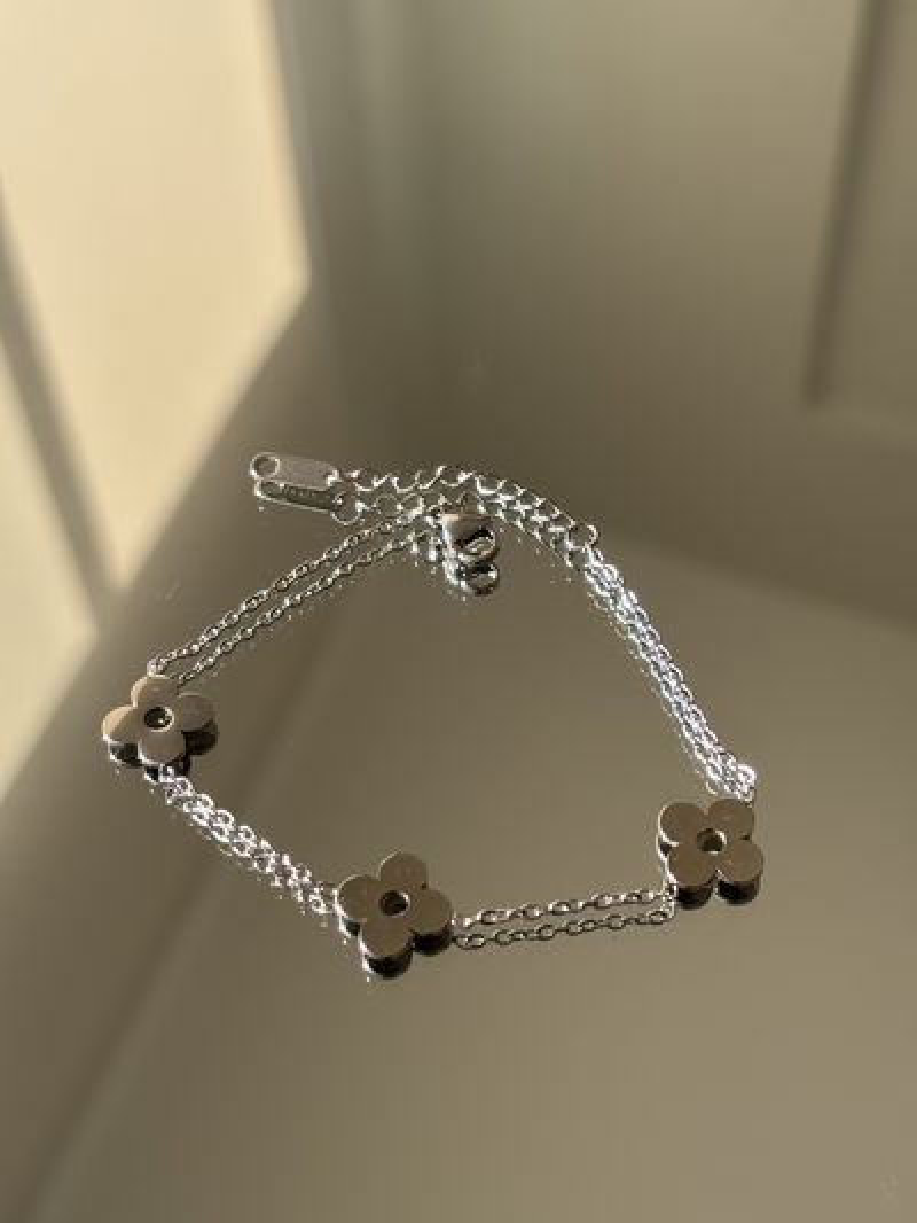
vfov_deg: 36.8
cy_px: 612
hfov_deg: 28.0
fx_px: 1836
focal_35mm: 52
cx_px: 458
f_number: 1.6
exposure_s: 1/910
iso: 32
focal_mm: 5.96
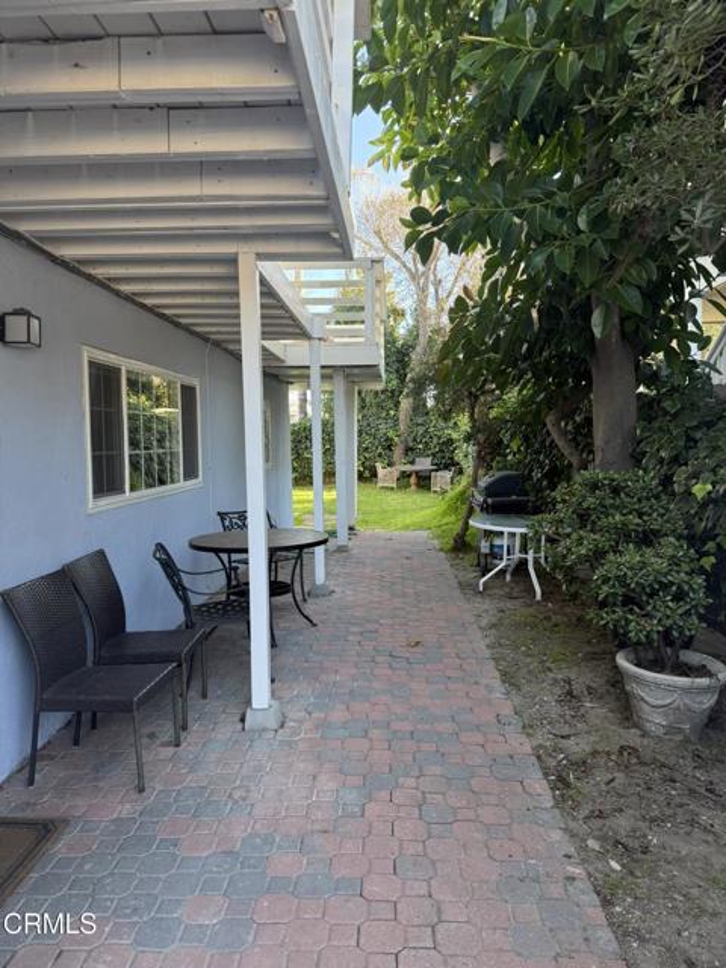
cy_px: 484
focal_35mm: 24
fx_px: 671
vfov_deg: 71.6
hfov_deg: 56.8
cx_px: 363
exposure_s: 1/243
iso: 125
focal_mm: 6.76
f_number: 1.78
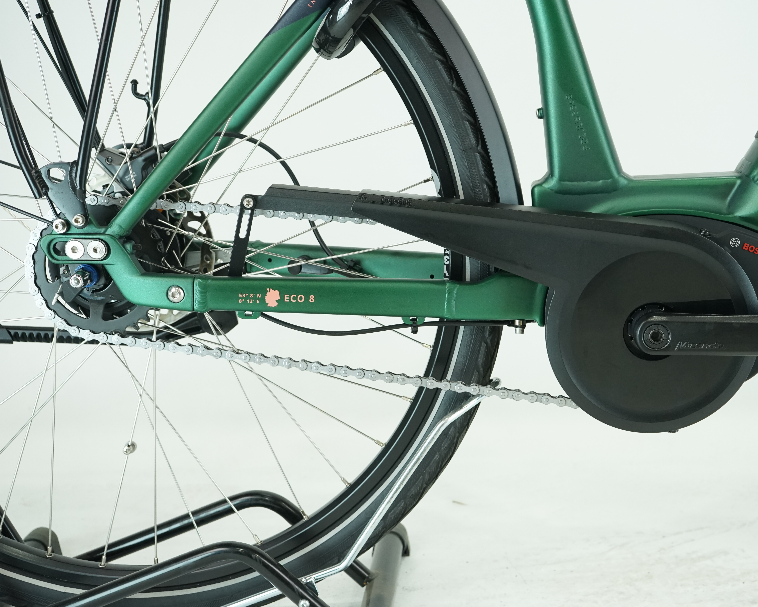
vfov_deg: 29.7
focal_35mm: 51
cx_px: 451
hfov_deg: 36.5
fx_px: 1144
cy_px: 303
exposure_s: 1/200
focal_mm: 45
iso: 1600
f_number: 5.6
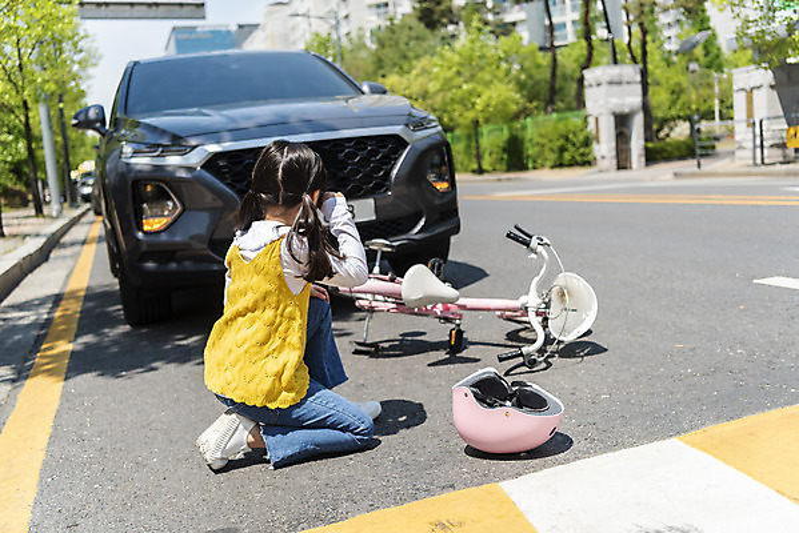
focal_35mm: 38
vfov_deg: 35.1
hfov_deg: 50.7
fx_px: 844
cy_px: 266
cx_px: 400
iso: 200
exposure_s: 1/1250
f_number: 2.8
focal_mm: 38
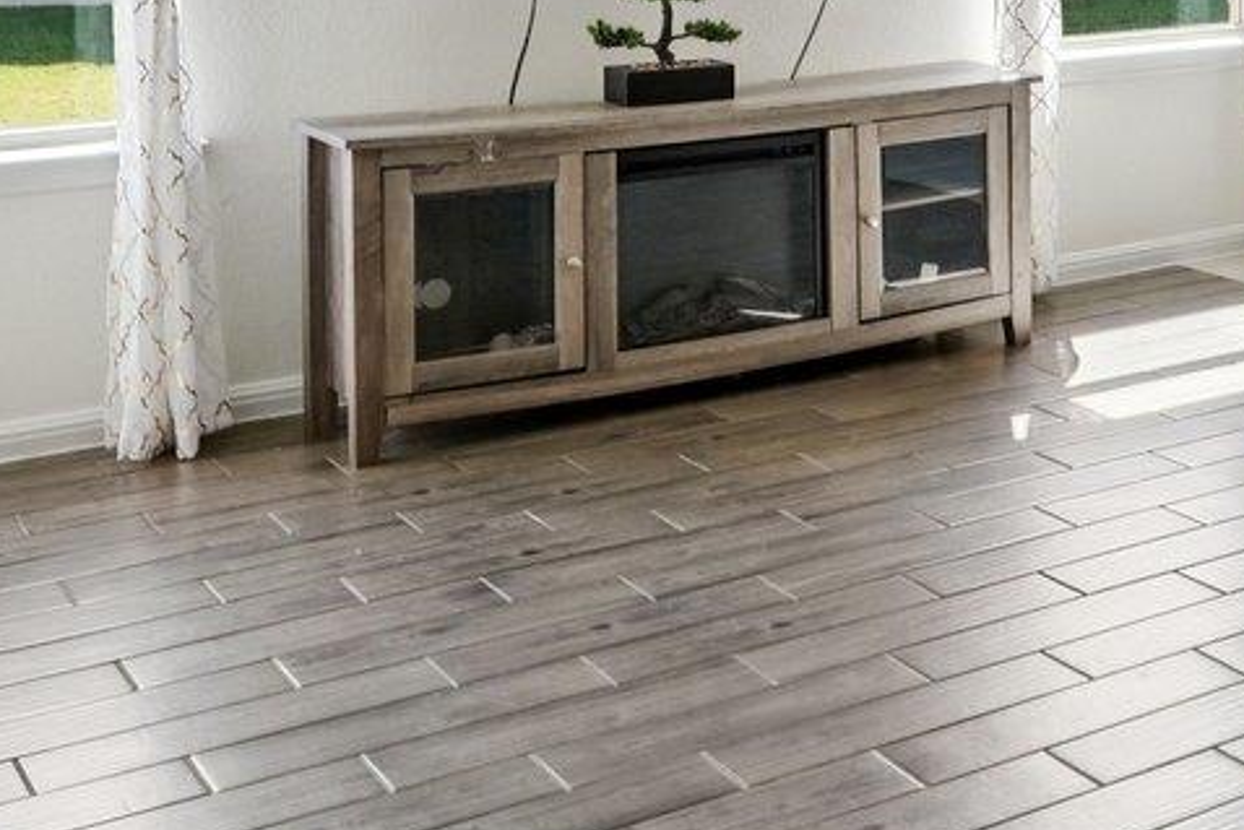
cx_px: 1697
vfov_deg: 21.0
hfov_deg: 27.0
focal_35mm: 60
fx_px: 2074
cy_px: -191
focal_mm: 14
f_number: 8
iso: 400
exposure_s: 1/100
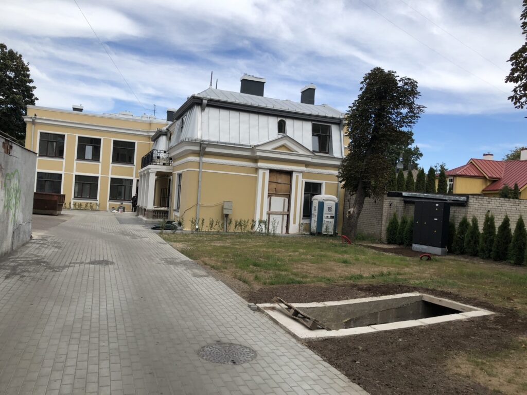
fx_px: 426
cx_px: 264
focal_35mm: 28
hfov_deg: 63.4
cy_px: 198
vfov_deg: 49.7
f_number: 1.8
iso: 20
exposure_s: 1/1372
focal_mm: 4
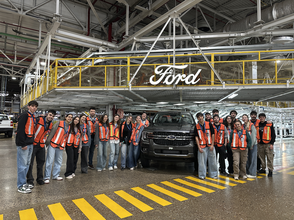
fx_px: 204
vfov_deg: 56.8
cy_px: 110
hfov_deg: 71.6
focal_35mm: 24
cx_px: 147
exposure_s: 1/100
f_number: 1.78
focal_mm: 6.86
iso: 200
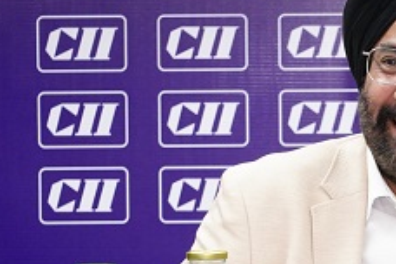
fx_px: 3784
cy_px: 214
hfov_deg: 6.0
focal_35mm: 344
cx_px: 422
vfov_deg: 4.0
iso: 2500
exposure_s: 1/60
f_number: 8
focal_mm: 105
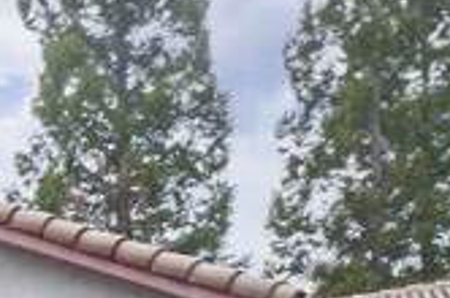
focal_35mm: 116
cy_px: 768
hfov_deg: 17.7
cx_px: 217
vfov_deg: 10.0
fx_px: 1447
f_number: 6.3
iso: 400
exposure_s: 1/60
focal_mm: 10
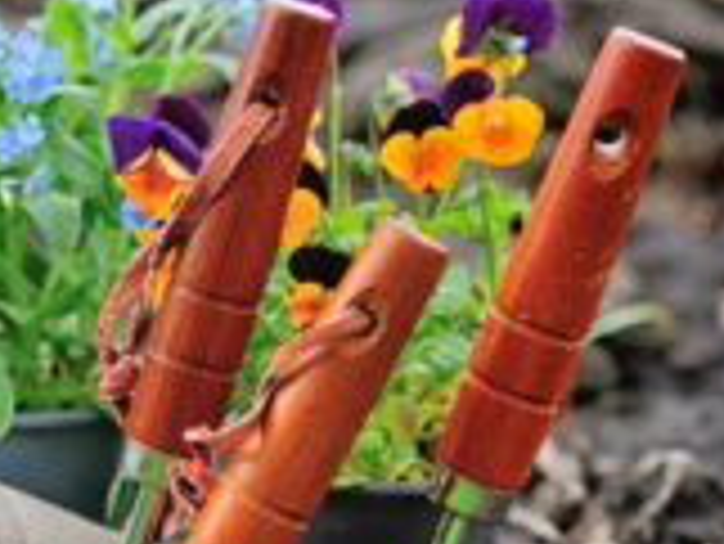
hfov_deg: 7.9
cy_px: 342
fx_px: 5233
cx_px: -9
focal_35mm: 250
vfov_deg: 6.0
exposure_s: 1/100
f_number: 6.3
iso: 200
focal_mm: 105
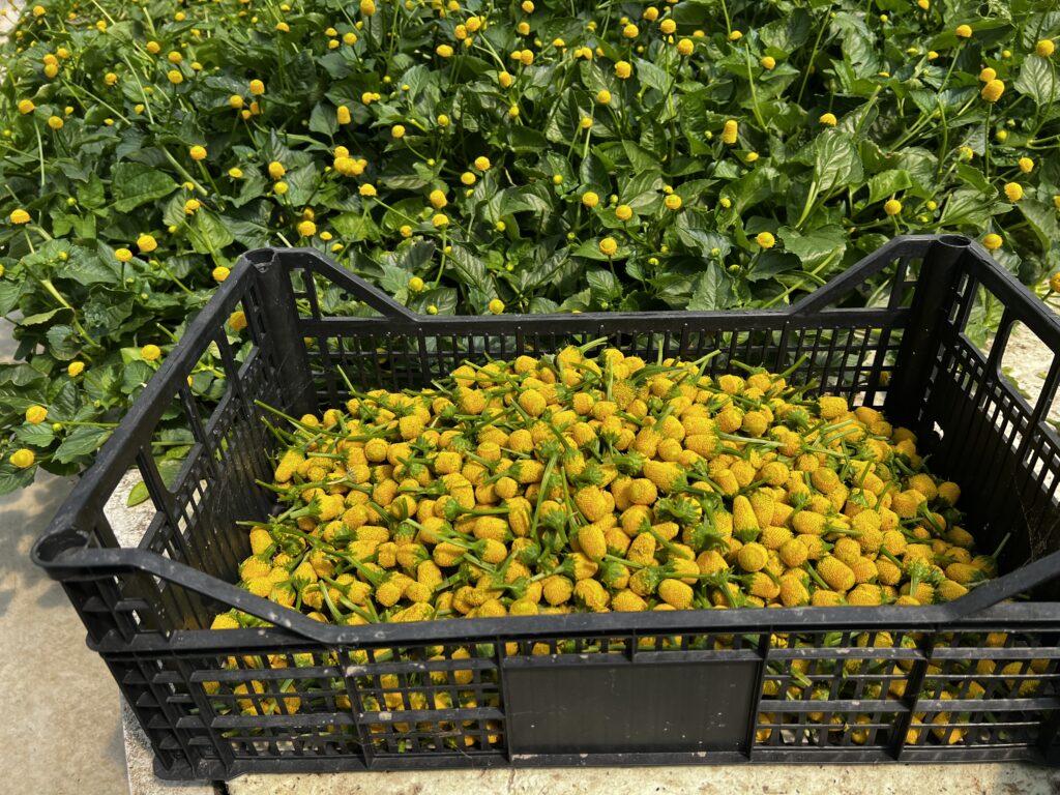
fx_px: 796
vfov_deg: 53.1
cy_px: 398
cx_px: 530
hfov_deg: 67.3
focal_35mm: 26
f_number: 1.5
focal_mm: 5.7
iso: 50
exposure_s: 1/1901
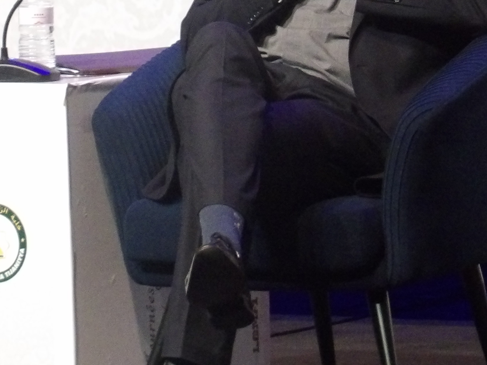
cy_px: -86
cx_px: 102
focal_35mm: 611
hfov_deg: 3.2
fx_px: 8597
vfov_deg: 2.4
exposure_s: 1/50
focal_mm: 39.8
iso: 800
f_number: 4
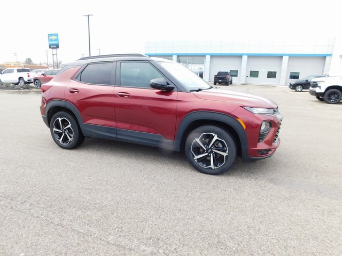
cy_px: 128
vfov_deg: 58.9
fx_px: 227
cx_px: 171
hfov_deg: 73.9
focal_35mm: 23
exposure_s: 1/125
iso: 125
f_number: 3
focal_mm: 4
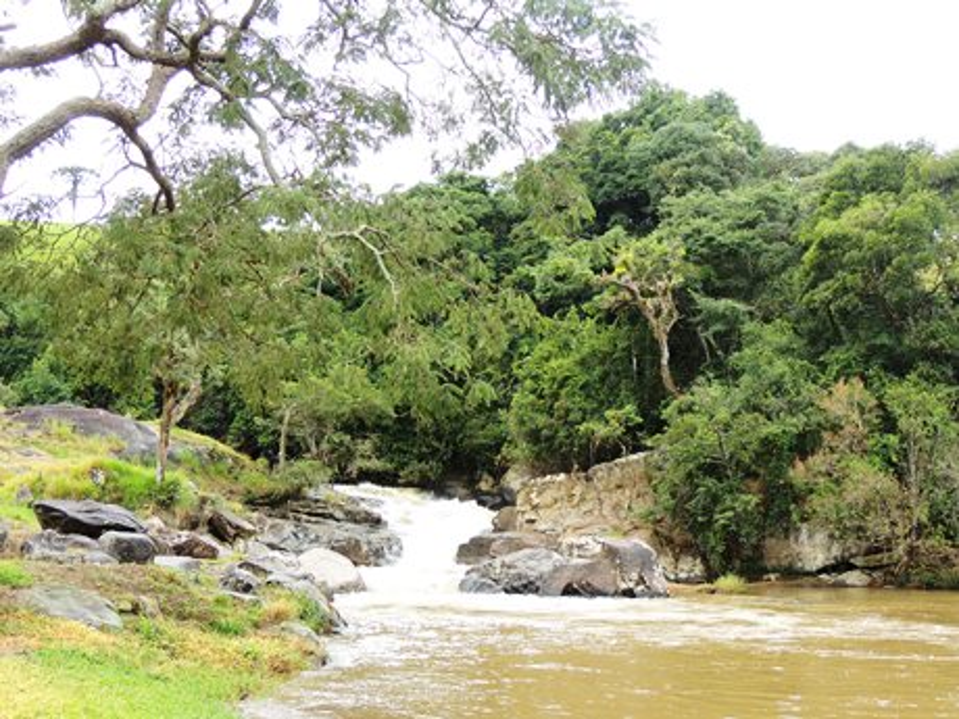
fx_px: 1385
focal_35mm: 50
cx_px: 480
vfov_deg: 29.1
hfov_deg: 38.2
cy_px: 360
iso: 100
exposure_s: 1/100
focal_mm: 8.9
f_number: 3.6
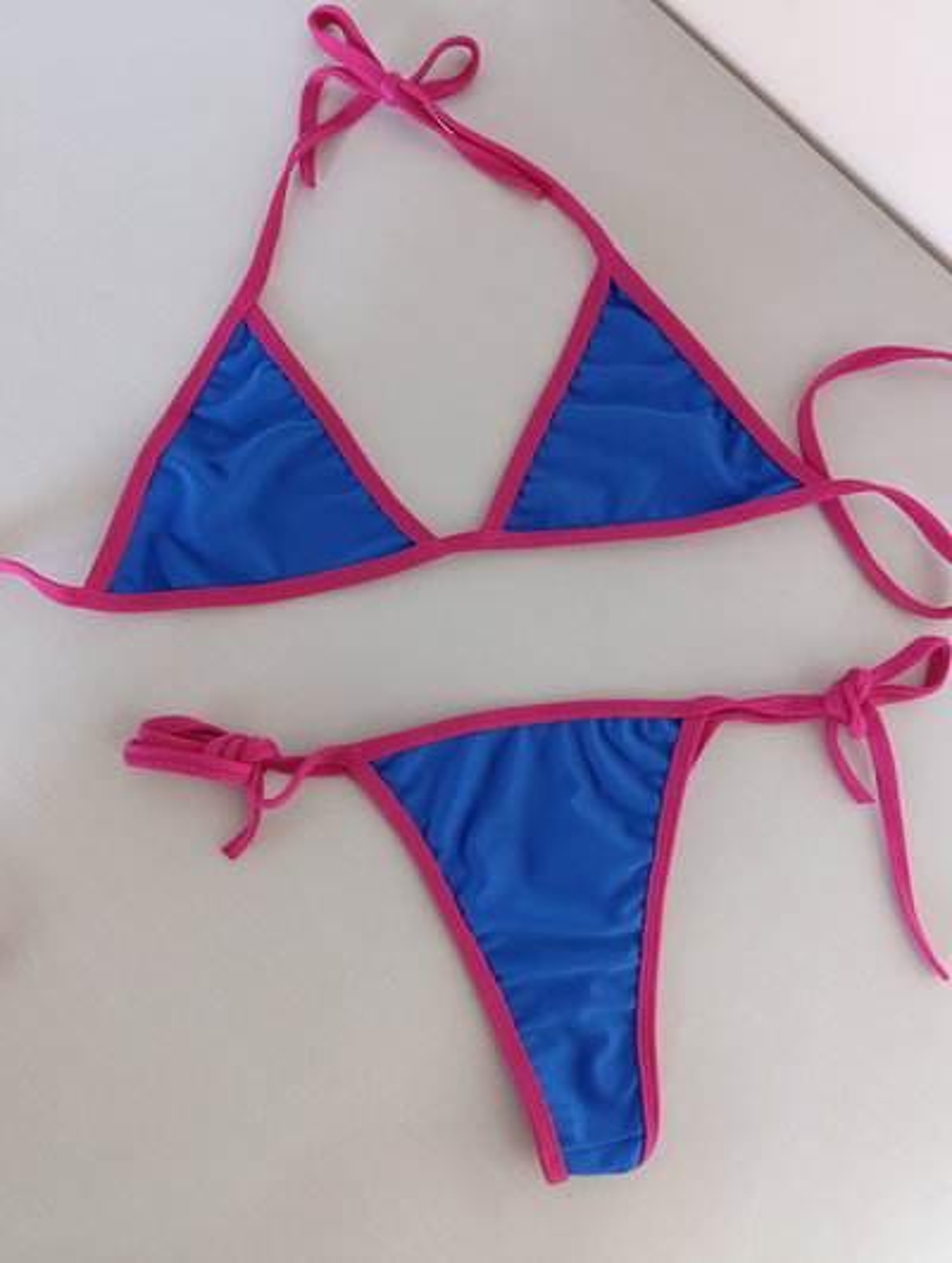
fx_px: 841
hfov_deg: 59.0
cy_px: 632
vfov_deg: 73.8
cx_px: 476
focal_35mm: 23
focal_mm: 6.14
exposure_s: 1/50
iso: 1000
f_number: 1.6
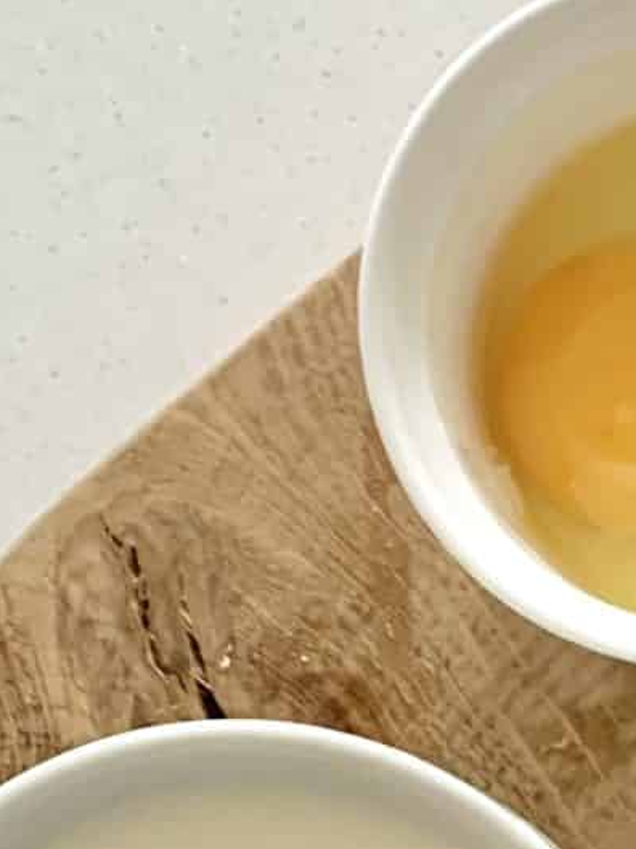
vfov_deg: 14.1
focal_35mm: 126
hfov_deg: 10.6
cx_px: 1333
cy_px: 1465
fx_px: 3087
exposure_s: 1/60
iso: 160
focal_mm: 4.25
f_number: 1.8
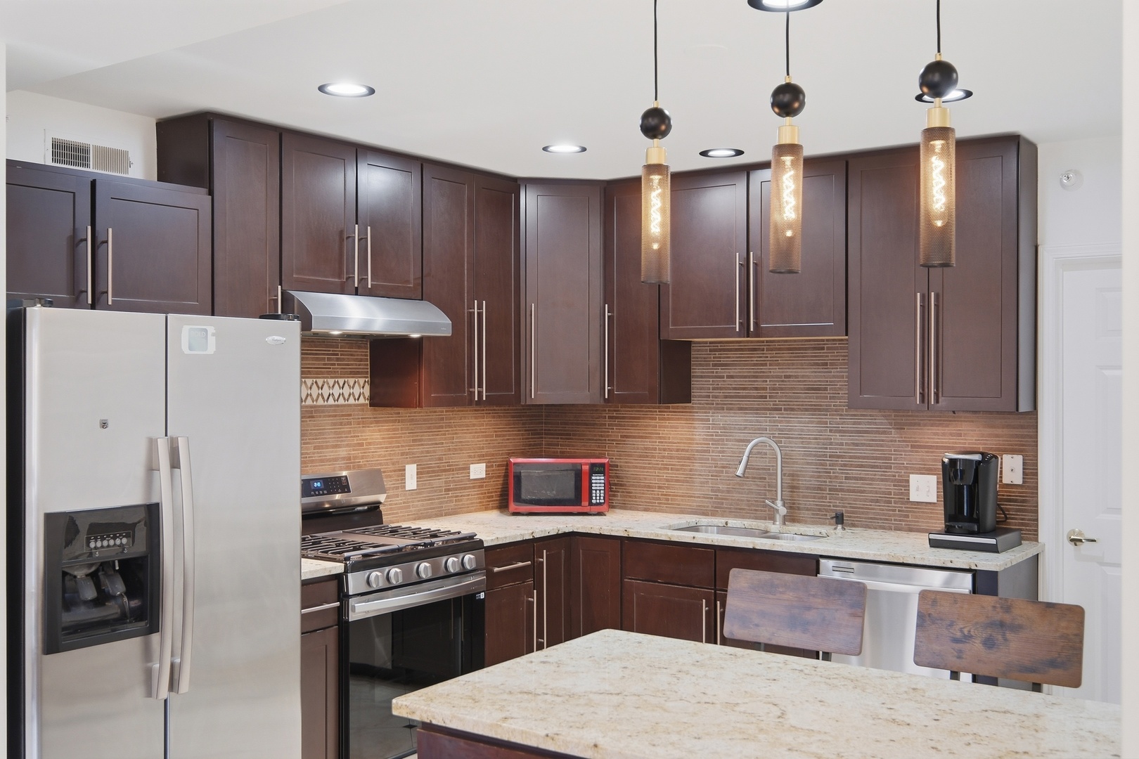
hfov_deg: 53.1
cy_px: 380
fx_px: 1139
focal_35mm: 36
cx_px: 570
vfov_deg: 36.9
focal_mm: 24
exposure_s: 1/160
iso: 640
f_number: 7.1
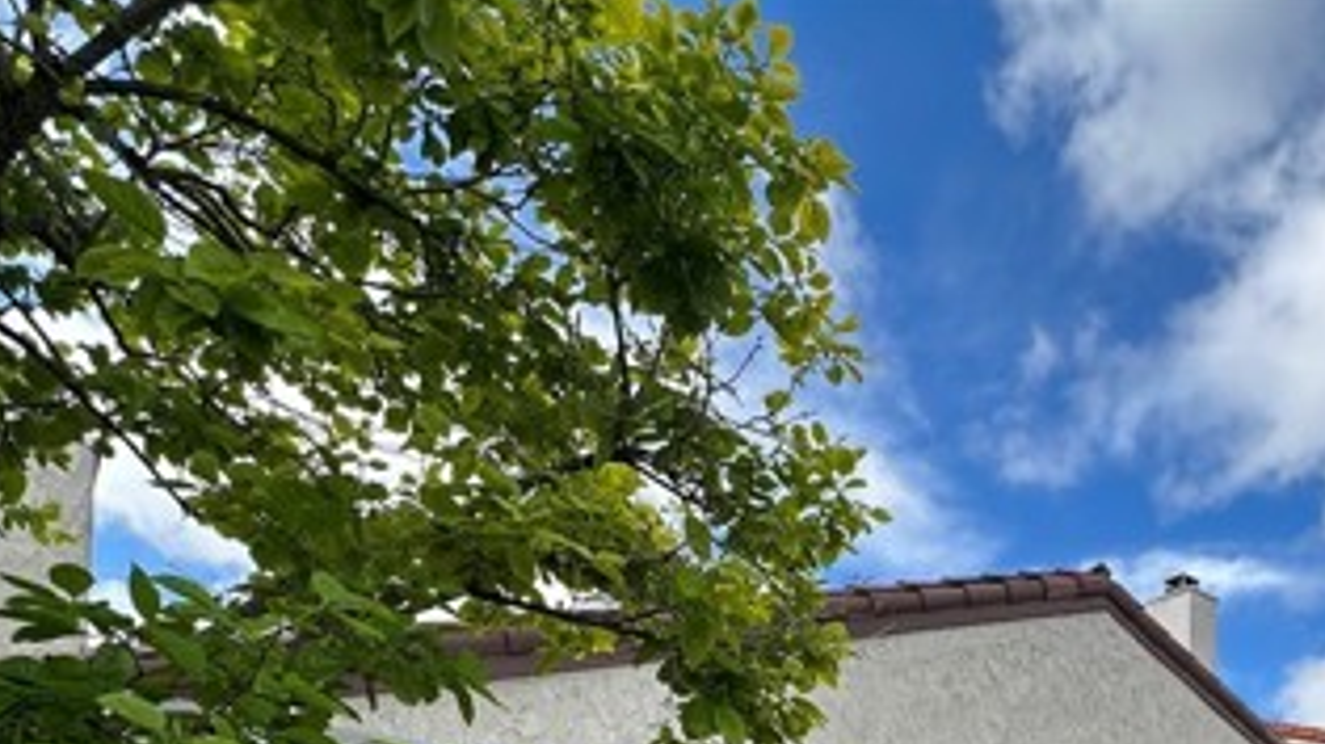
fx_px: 1089
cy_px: 996
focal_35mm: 31
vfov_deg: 29.4
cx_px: 997
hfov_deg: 59.2
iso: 40
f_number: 2.2
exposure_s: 1/785
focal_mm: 2.22
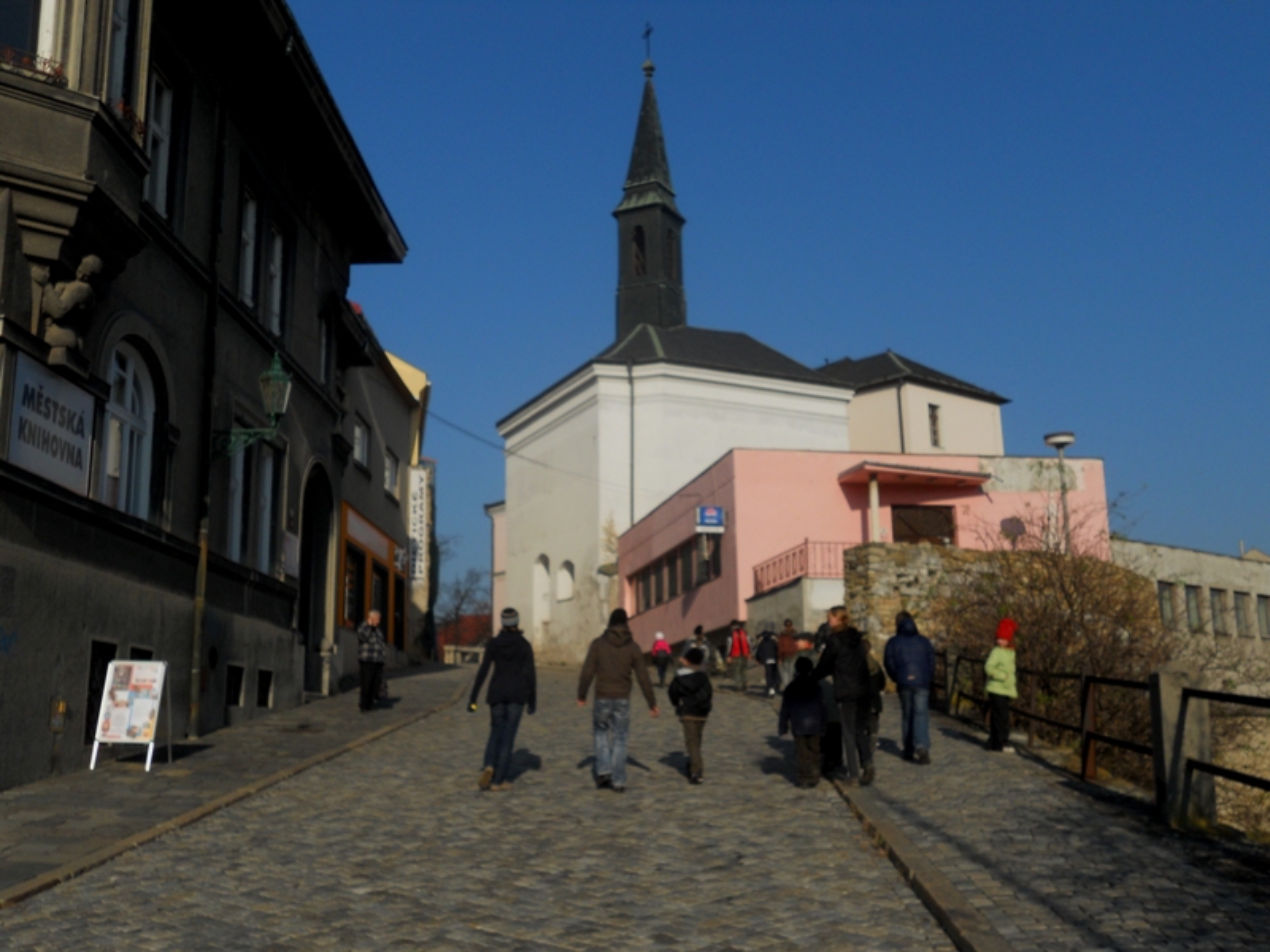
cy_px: 476
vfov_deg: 37.7
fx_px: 1394
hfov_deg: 49.0
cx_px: 635
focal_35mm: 38
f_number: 3.9
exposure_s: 1/1250
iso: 80
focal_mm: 6.9
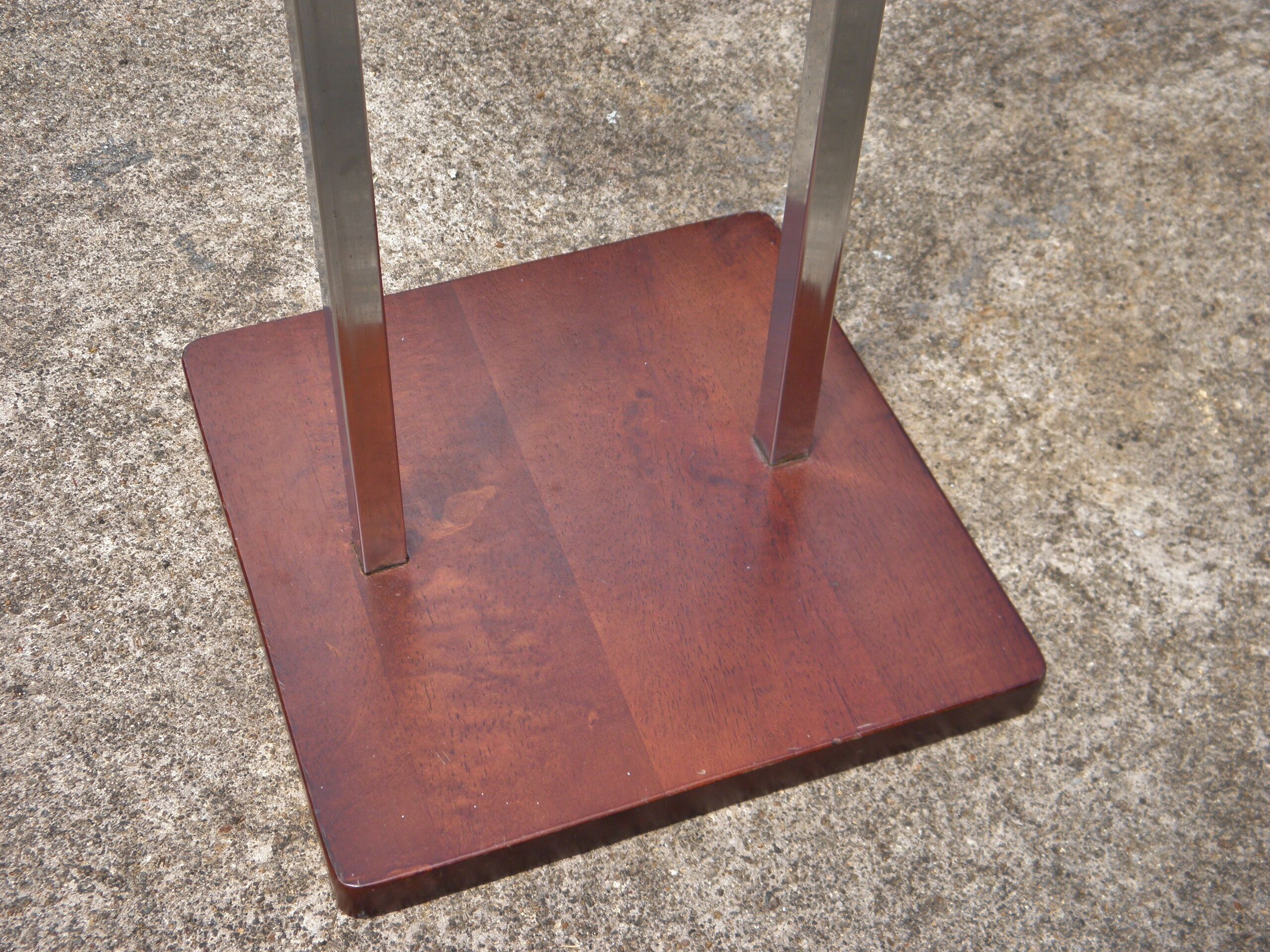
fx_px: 1724
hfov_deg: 40.4
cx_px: 635
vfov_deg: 30.9
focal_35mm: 47
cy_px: 476
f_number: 3.9
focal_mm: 8.6
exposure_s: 1/200
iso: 100
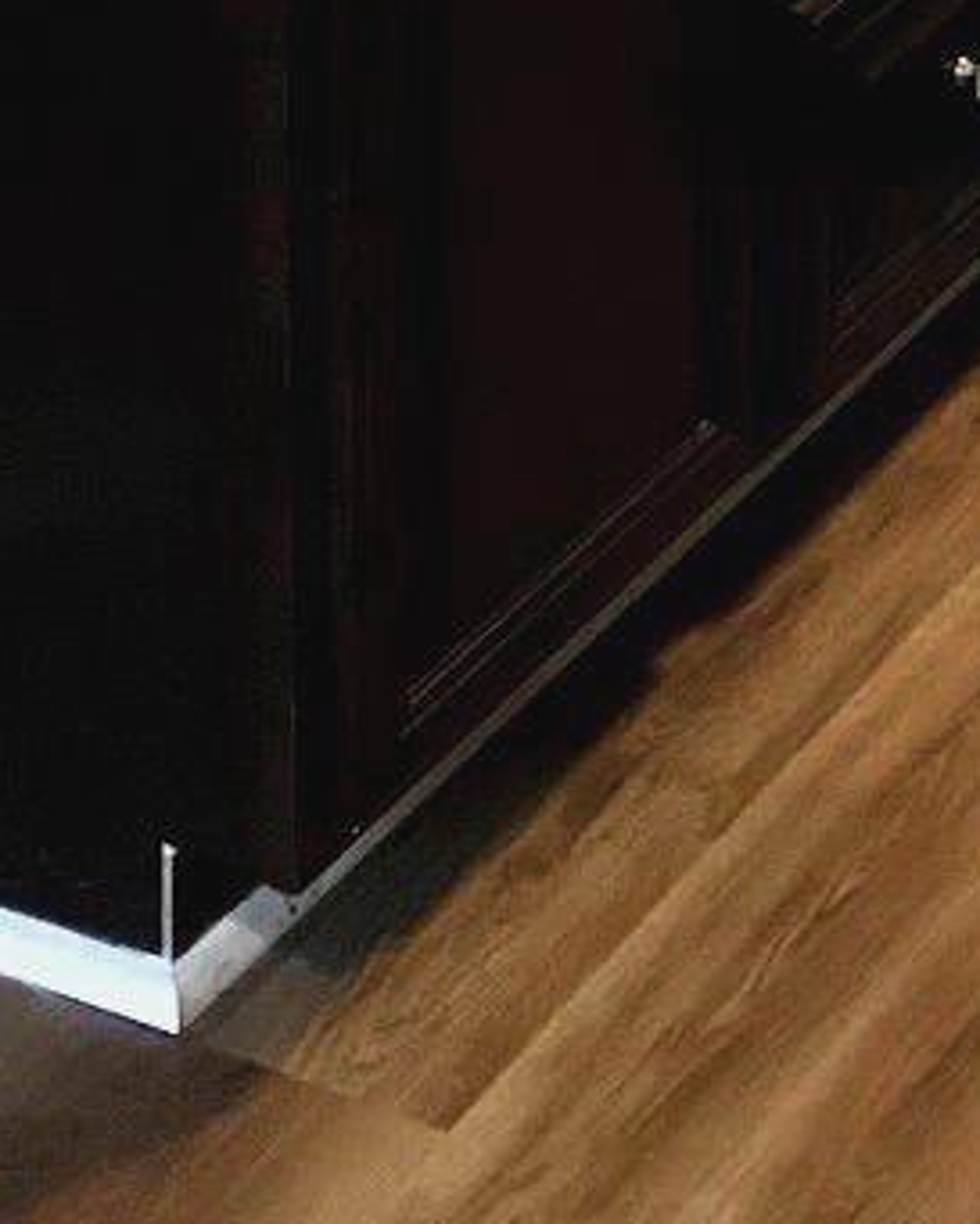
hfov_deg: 12.4
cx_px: 1027
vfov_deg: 13.6
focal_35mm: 123
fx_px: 4457
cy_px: -1134
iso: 100
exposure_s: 1/15
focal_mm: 3.99
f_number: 1.8
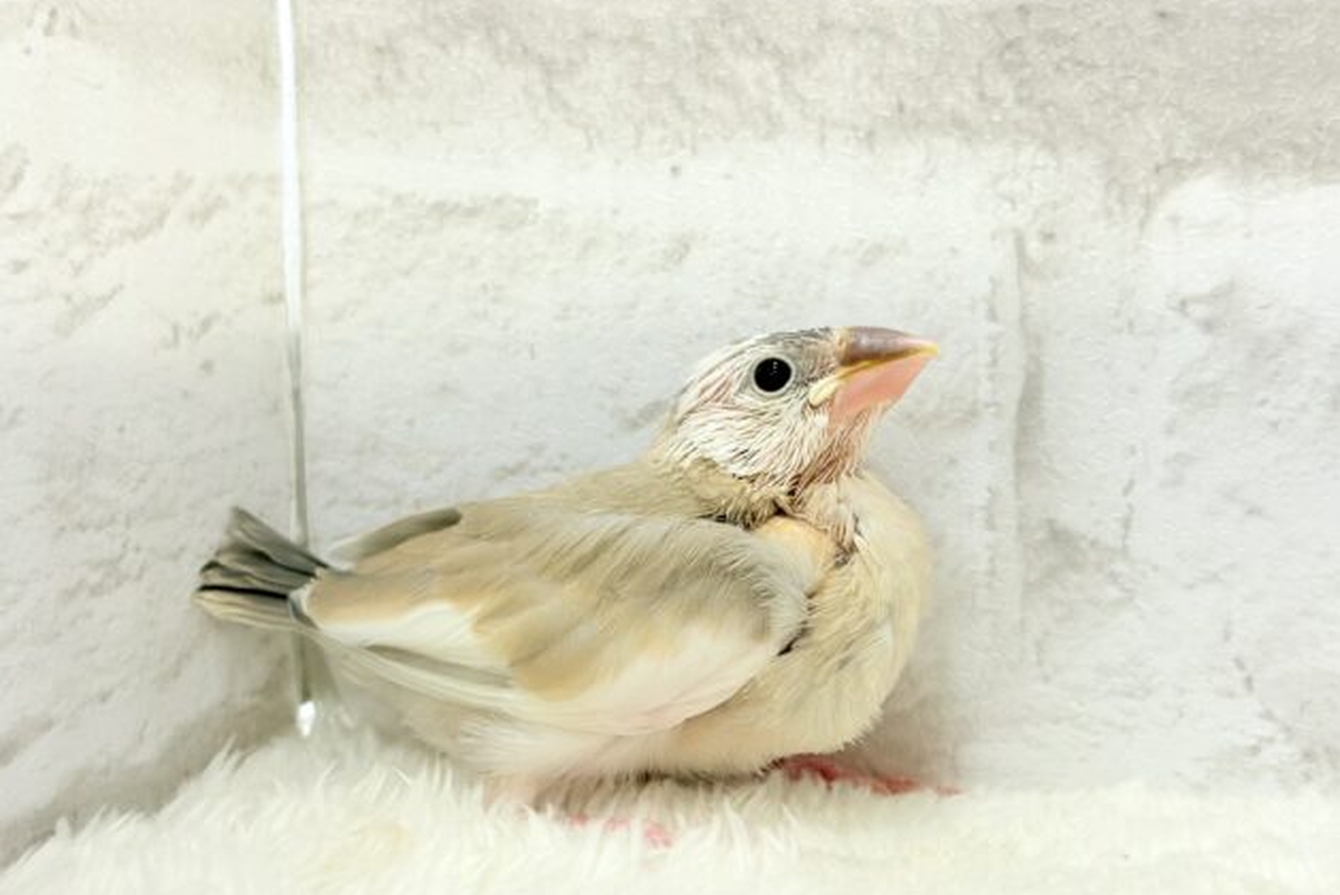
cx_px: 665
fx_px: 2048
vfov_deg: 24.6
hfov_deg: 36.2
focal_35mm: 55
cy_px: 497
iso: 80
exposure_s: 1/100
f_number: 1.6
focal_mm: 5.96
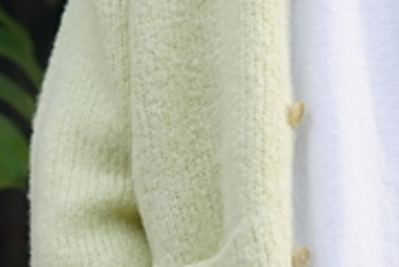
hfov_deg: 8.5
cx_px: 145
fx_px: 2695
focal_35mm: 243
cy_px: 122
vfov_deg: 5.7
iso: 100
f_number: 1.8
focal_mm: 55
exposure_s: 1/800
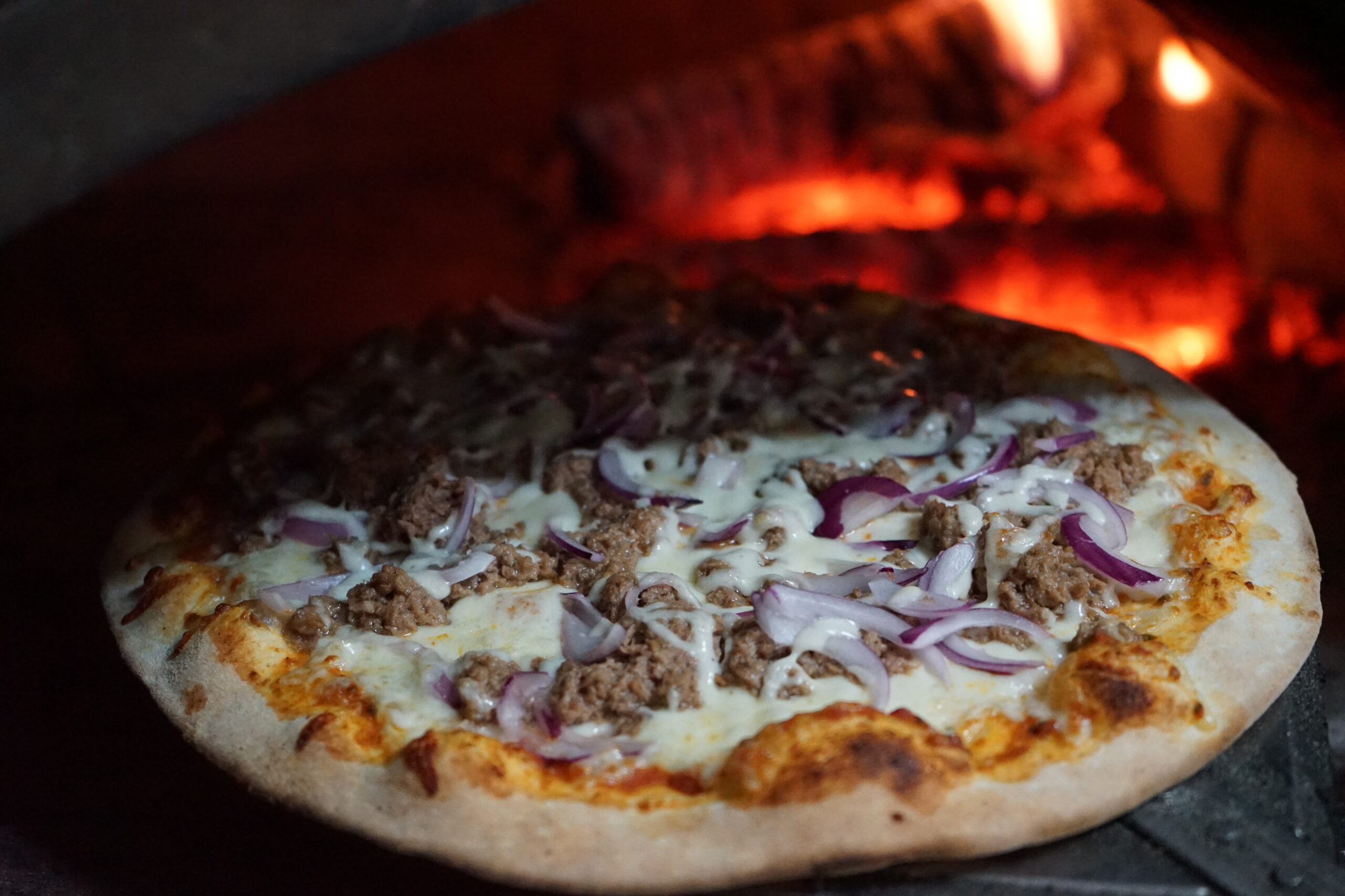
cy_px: 448
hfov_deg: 39.6
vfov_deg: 27.0
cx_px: 672
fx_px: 1868
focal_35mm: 50
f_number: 4.5
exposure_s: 1/100
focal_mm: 50
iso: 6400
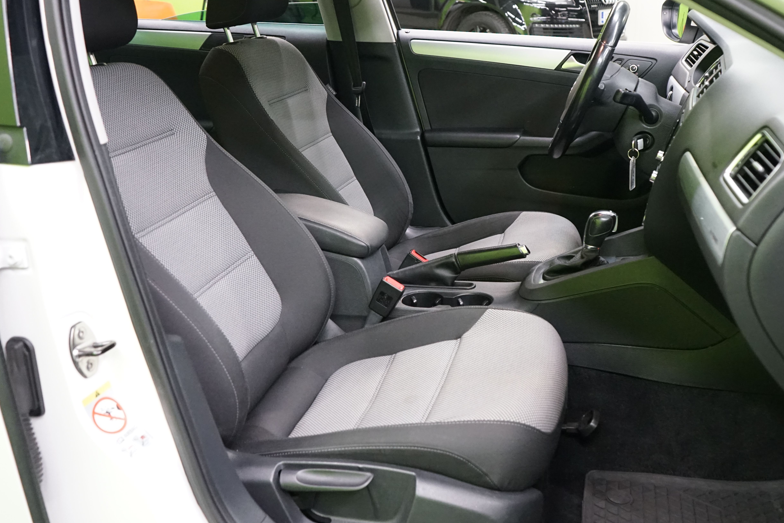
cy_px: 247
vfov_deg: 35.0
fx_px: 827
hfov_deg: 50.6
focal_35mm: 38
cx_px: 430
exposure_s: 1/60
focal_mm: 31
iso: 5000
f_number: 5
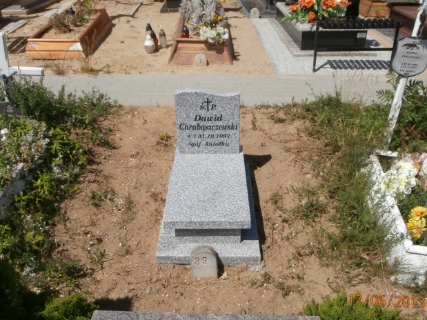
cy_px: 157
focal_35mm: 31
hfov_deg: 58.4
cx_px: 212
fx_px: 382
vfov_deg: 45.4
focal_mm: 5.36
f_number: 3.5
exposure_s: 1/2000
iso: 100
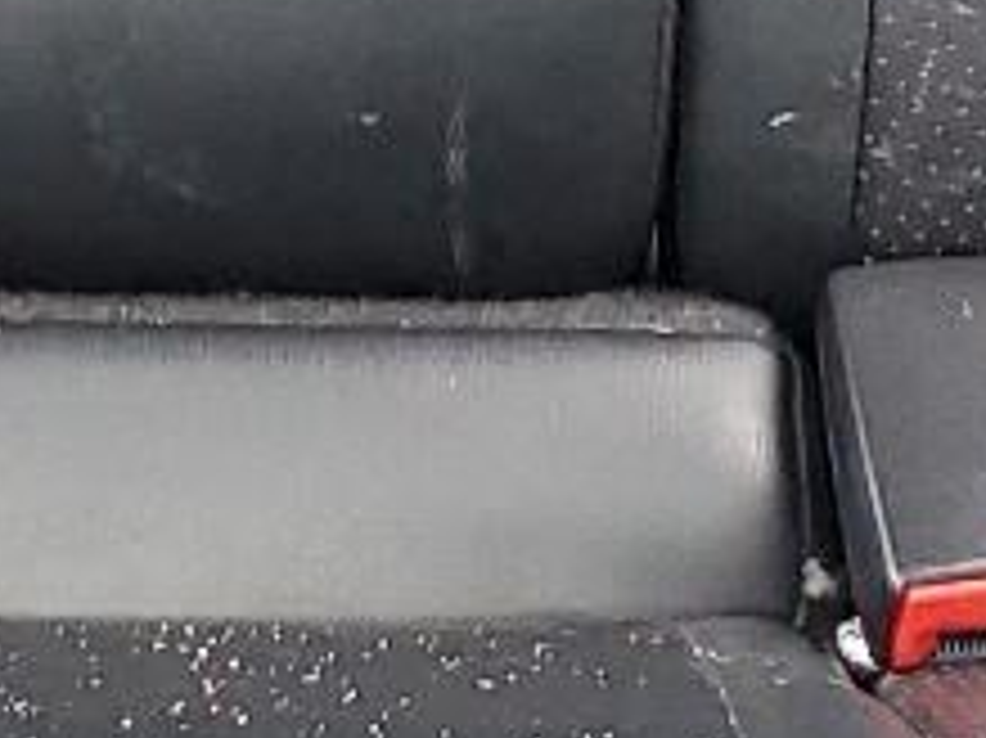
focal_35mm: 190
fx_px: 5409
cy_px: -1328
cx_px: 108
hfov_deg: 10.4
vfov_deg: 7.1
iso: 155
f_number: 1.5
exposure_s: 1/60.2
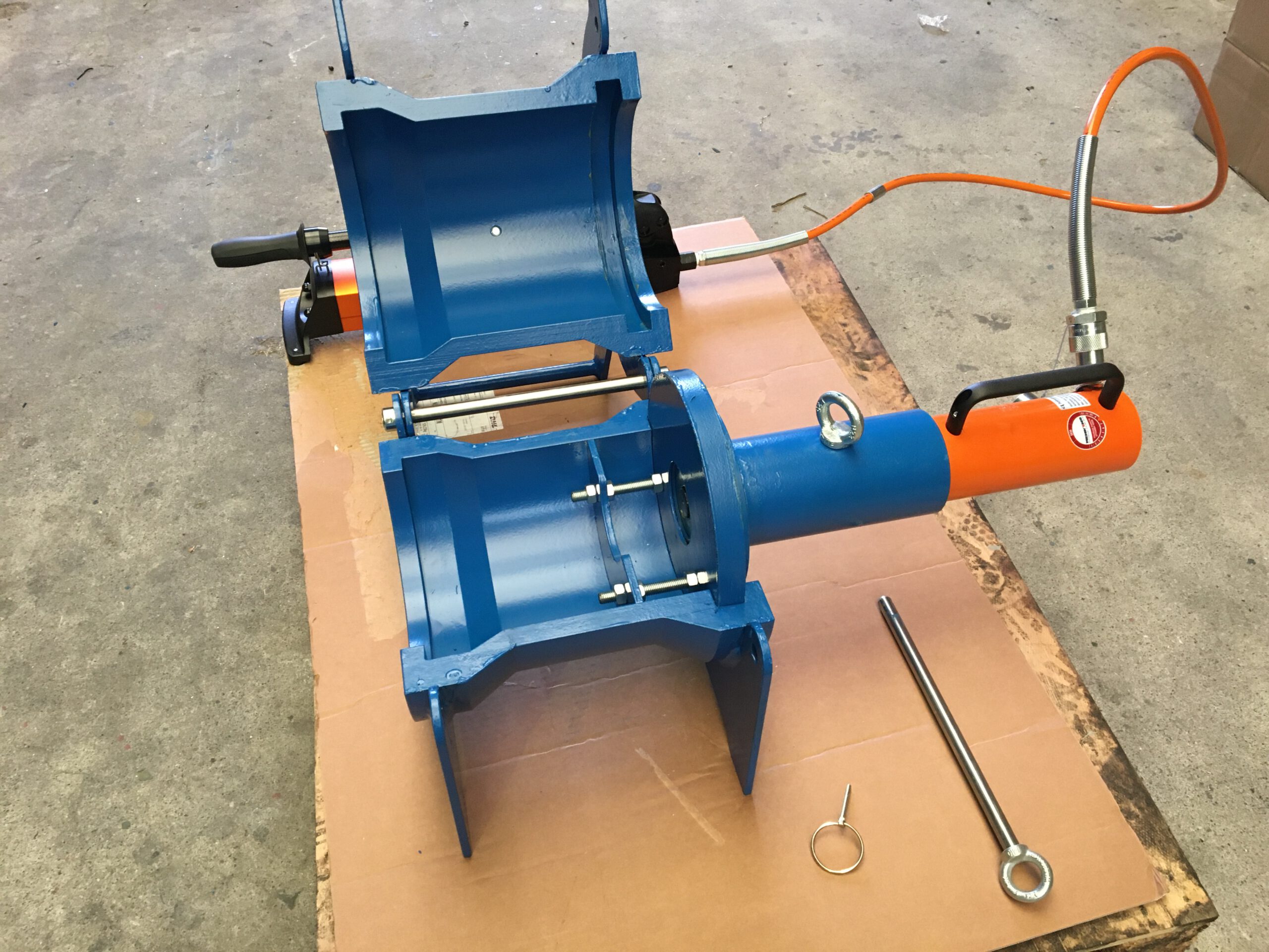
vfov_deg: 48.2
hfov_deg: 61.7
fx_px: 1063
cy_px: 476
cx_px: 634
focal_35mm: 29
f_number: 2.2
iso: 160
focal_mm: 4.15
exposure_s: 1/33
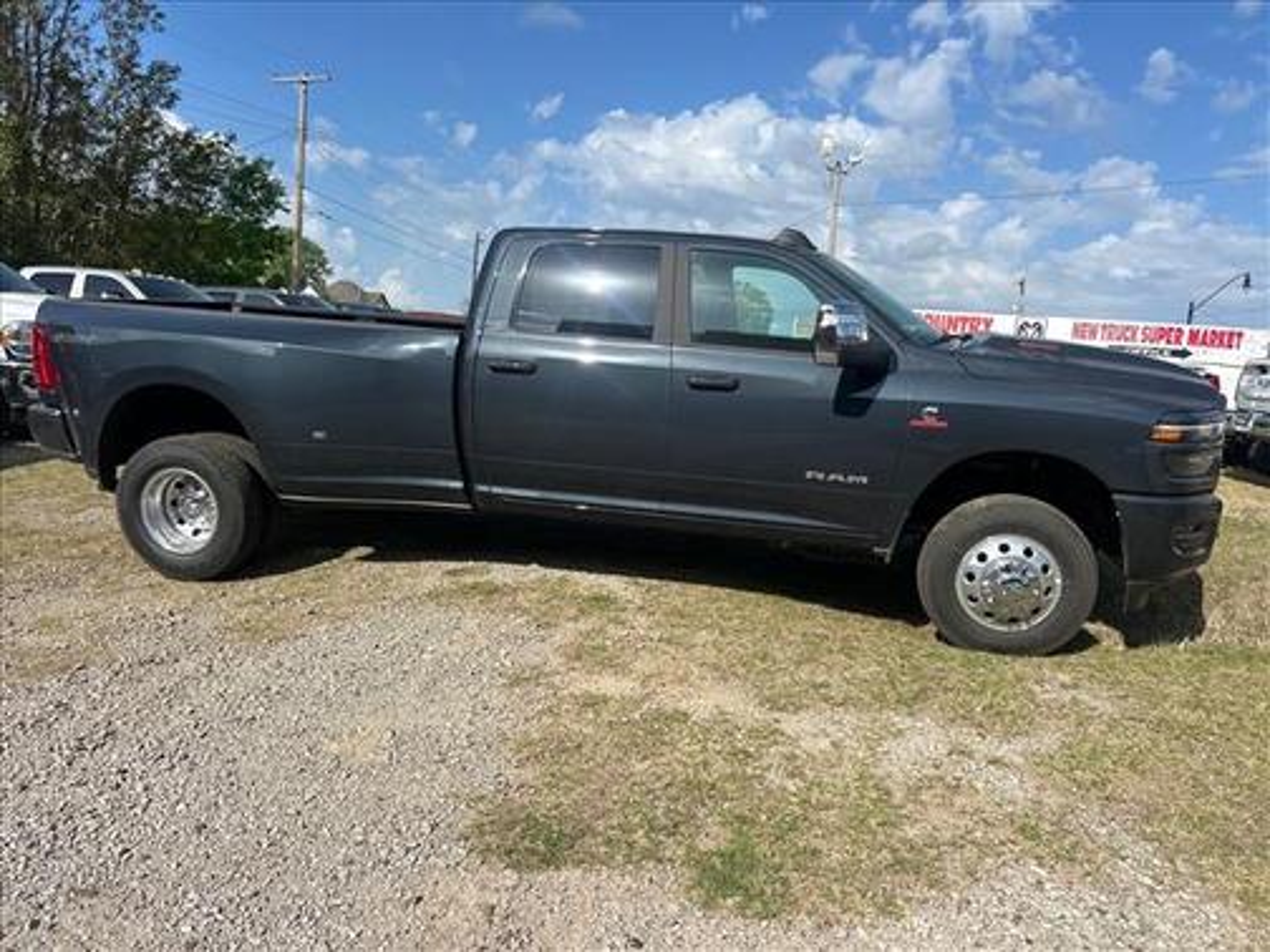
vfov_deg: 53.1
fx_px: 954
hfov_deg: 67.3
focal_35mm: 26
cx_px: 635
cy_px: 476
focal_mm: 5.7
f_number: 1.5
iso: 50
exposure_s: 1/4630
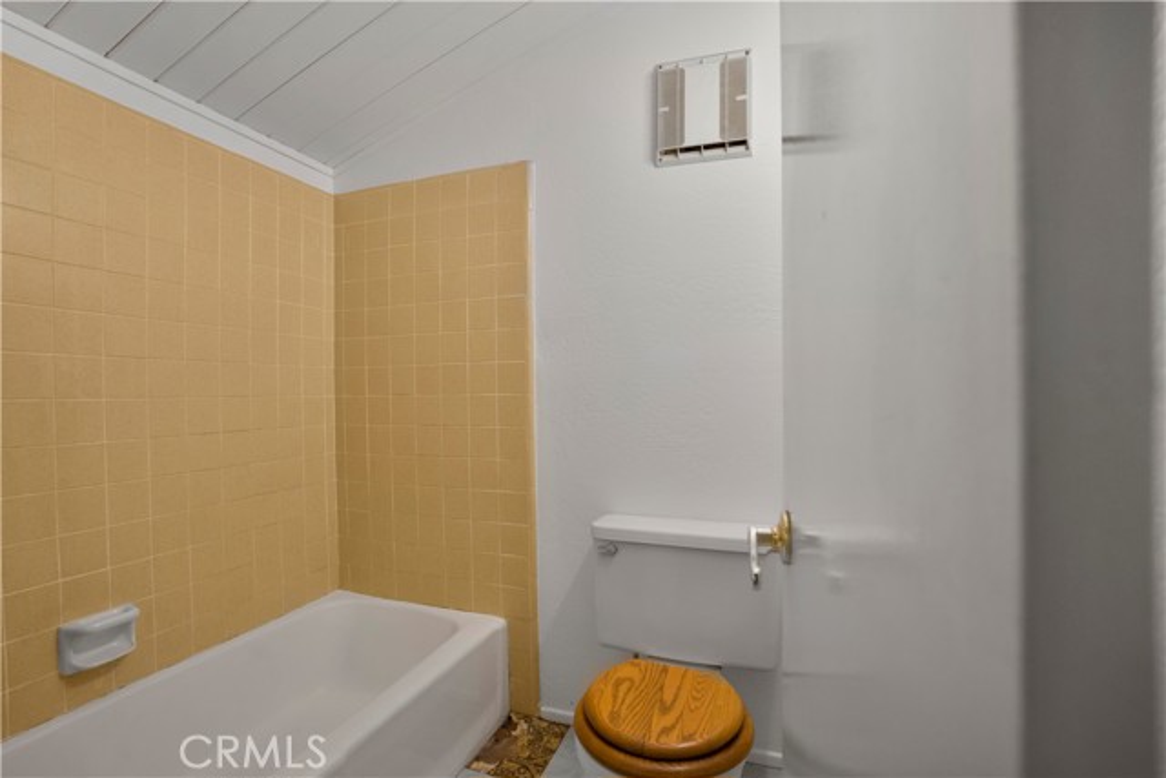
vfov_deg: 73.8
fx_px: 518
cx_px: 583
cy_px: 389
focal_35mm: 16
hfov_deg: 96.7
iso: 1600
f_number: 5.6
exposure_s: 1/50
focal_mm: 16
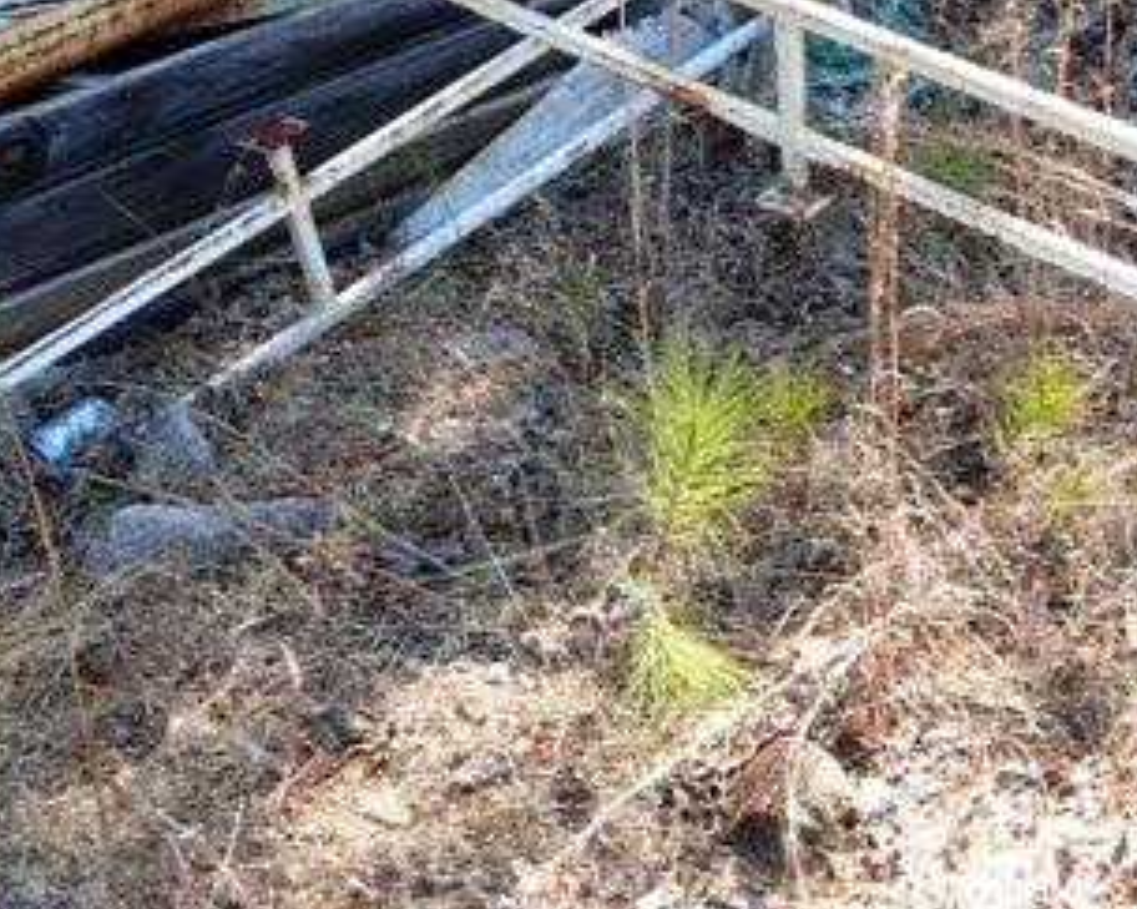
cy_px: 221
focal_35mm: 74
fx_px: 2489
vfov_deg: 20.5
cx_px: 550
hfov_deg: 25.7
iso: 50
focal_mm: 7.5
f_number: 4.3
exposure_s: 1/50.7
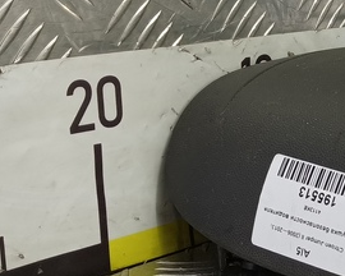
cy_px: 203
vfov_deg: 18.0
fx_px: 868
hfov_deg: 20.8
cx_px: 424
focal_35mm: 85
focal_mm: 4.11
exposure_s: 1/50
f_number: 1.6
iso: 146
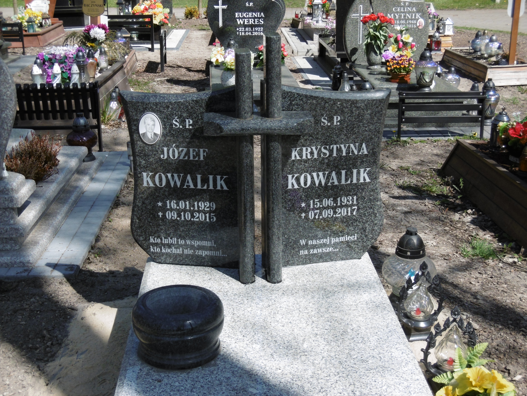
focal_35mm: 59
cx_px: 264
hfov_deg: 32.7
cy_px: 198
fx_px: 898
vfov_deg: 24.8
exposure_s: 1/640
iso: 100
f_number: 4.2
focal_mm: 10.5
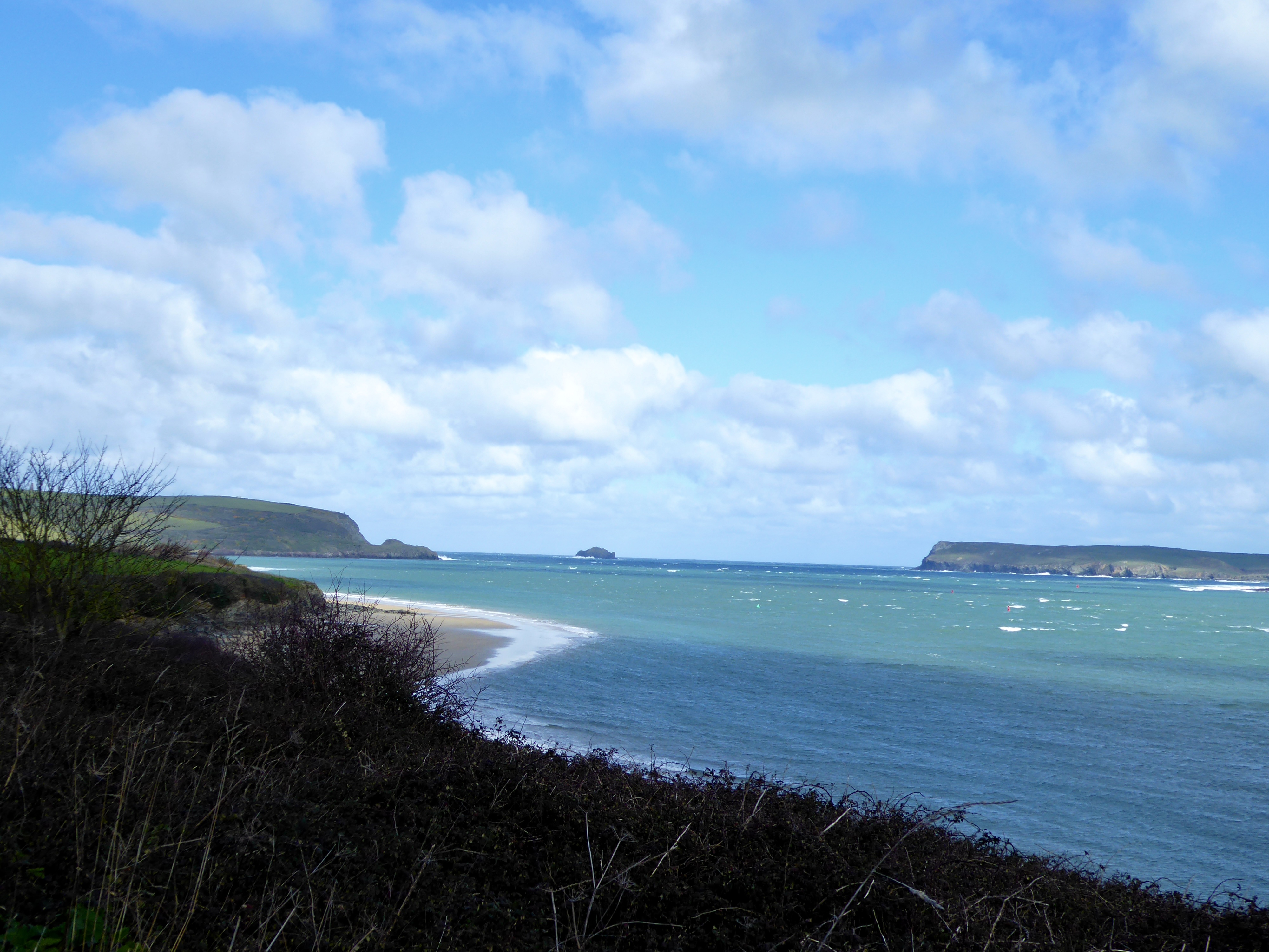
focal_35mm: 44
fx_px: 1613
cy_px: 476
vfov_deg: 32.9
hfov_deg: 42.9
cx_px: 634
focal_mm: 7.8
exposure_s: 1/640
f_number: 3.9
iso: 80
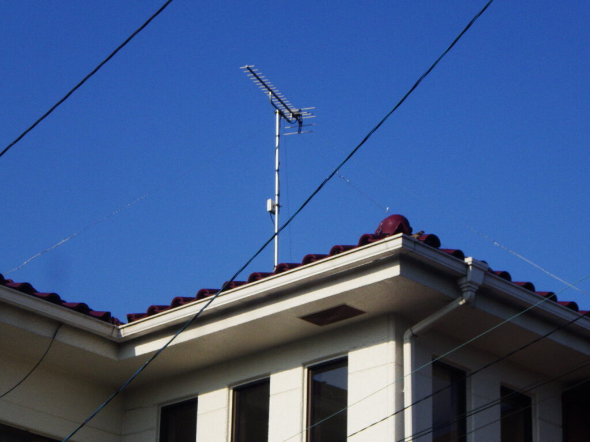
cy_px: 221
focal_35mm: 115
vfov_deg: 12.9
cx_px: 295
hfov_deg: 17.1
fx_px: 1960
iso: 250
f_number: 6.3
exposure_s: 1/1250
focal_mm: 20.6
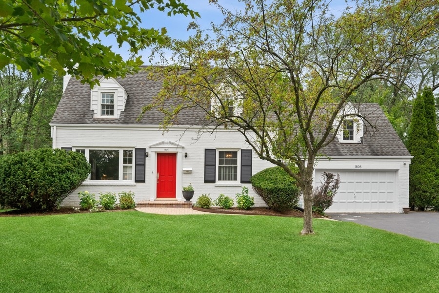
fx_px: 329
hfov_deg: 67.4
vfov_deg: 47.9
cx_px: 220
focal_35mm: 27
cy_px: 146
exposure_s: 1/160
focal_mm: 18
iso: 200
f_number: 8
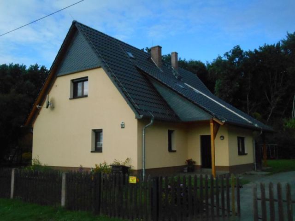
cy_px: 110
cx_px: 148
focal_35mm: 35
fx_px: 298
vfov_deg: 40.7
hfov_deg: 52.6
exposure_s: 1/400
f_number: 11.8
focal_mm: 6.3
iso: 800
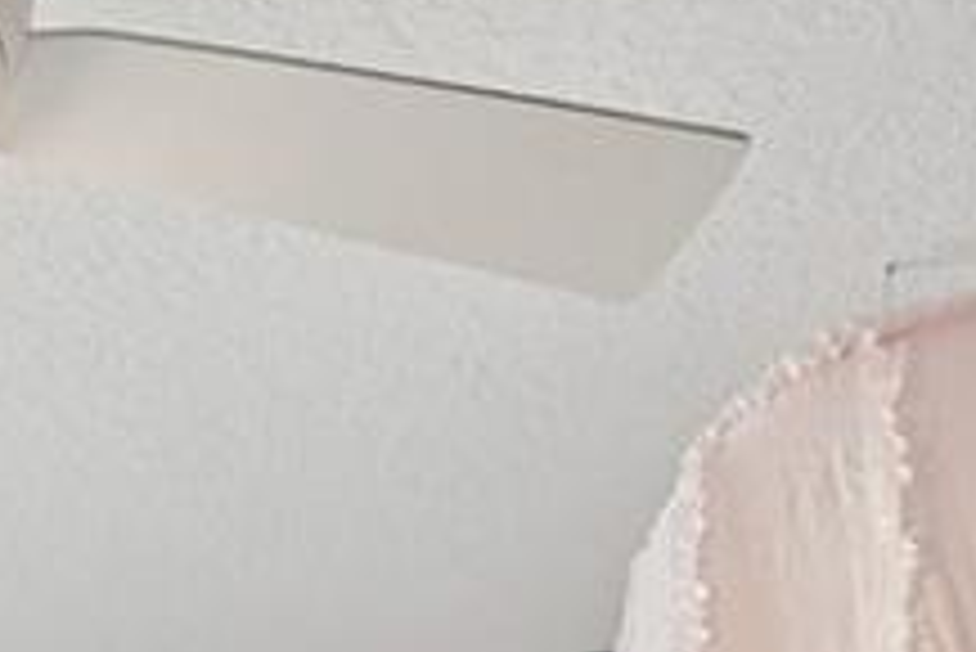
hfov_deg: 18.0
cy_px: 1969
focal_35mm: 103
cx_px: -414
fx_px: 2794
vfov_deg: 9.9
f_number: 8
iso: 400
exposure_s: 1/25
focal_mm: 14
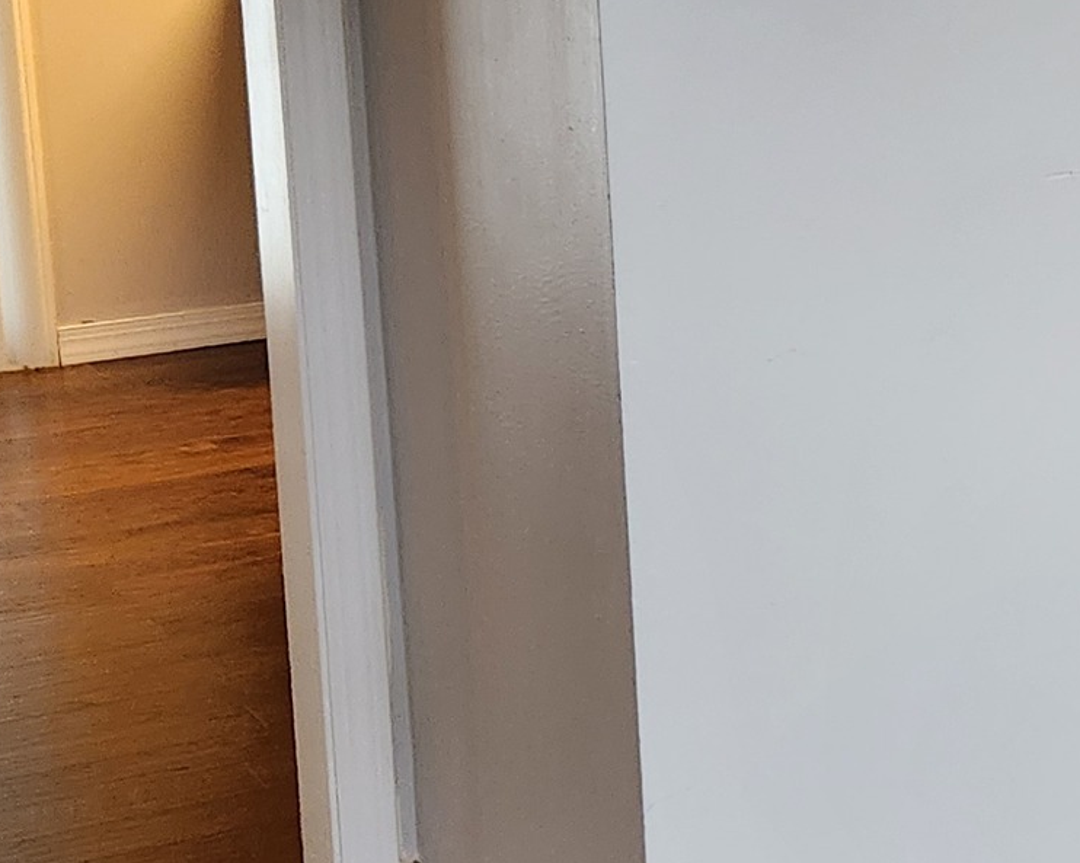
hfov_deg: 19.4
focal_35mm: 93
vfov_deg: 16.4
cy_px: 157
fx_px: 2971
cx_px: 1285
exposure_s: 1/120
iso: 500
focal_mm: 5.4
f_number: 1.8
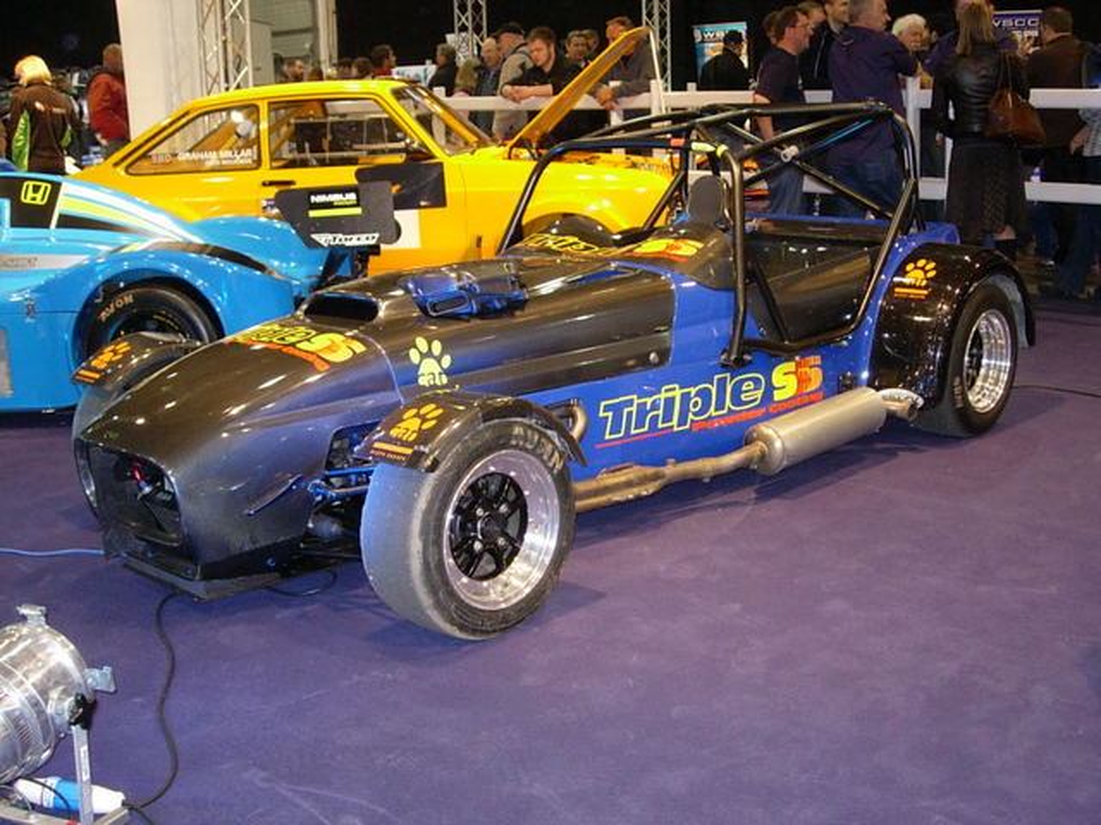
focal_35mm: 41
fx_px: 1304
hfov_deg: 45.8
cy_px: 412
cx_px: 550
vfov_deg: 35.1
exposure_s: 1/27.6
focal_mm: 8.5
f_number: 2.9
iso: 200
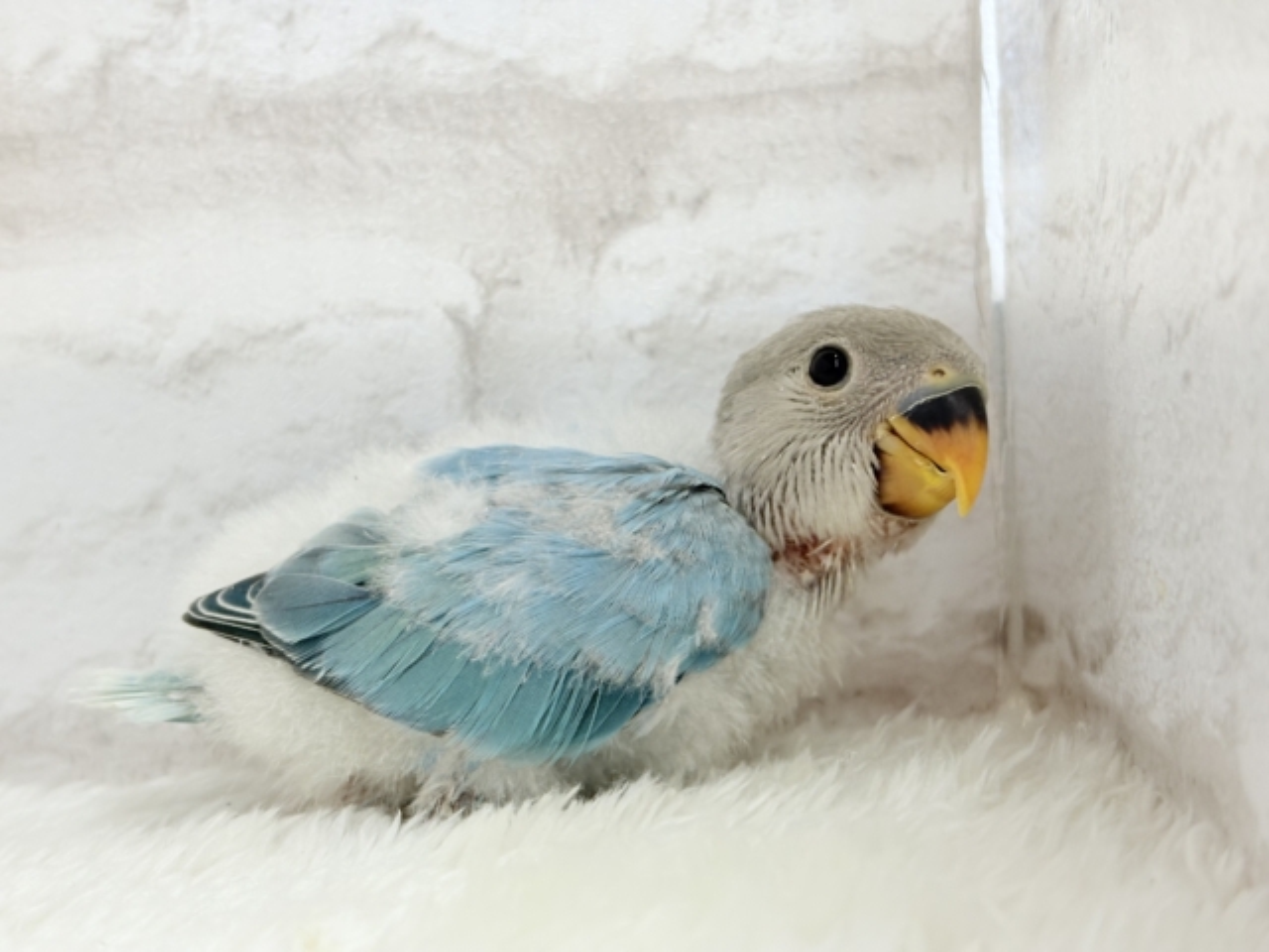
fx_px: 1906
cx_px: 634
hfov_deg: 36.8
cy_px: 476
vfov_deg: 28.0
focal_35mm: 52
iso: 125
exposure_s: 1/100
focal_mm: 5.96
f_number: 1.6
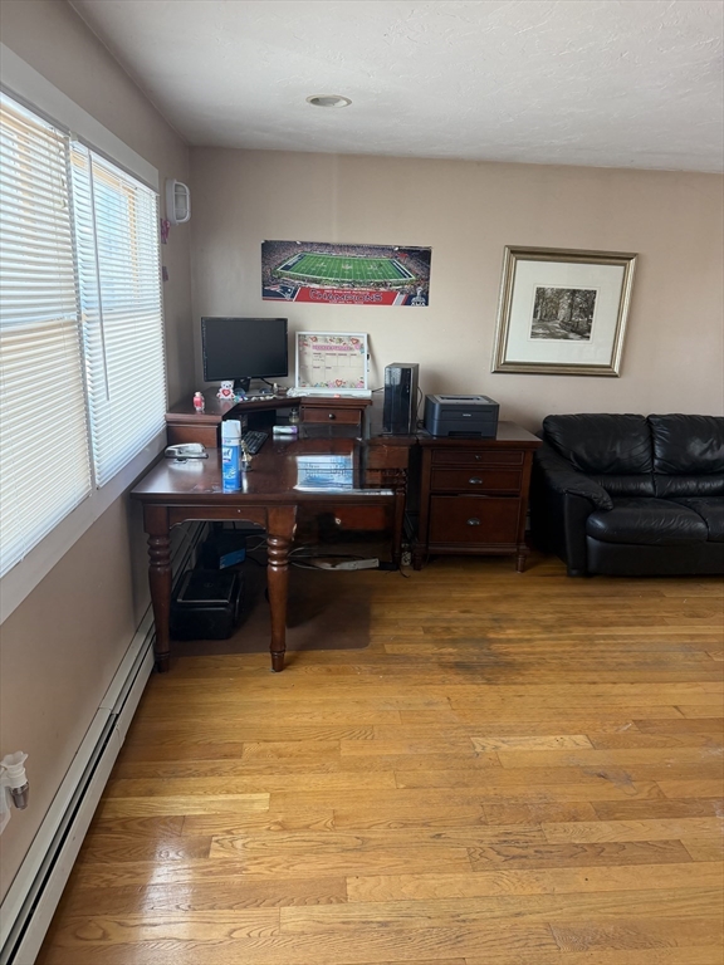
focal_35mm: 24
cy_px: 482
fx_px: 669
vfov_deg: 71.6
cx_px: 362
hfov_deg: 56.8
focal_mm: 6.76
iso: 200
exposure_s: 1/75
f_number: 1.78
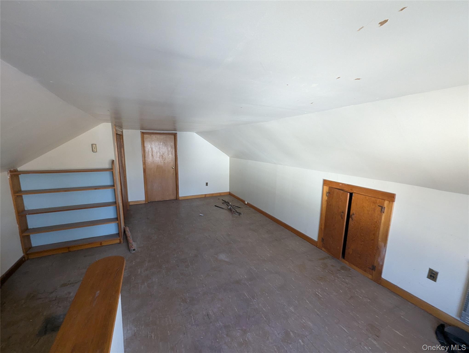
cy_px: 176
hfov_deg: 106.1
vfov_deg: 90.1
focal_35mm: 13
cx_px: 234
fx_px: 176
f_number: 2.2
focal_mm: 1.95
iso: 202
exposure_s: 1/40.6
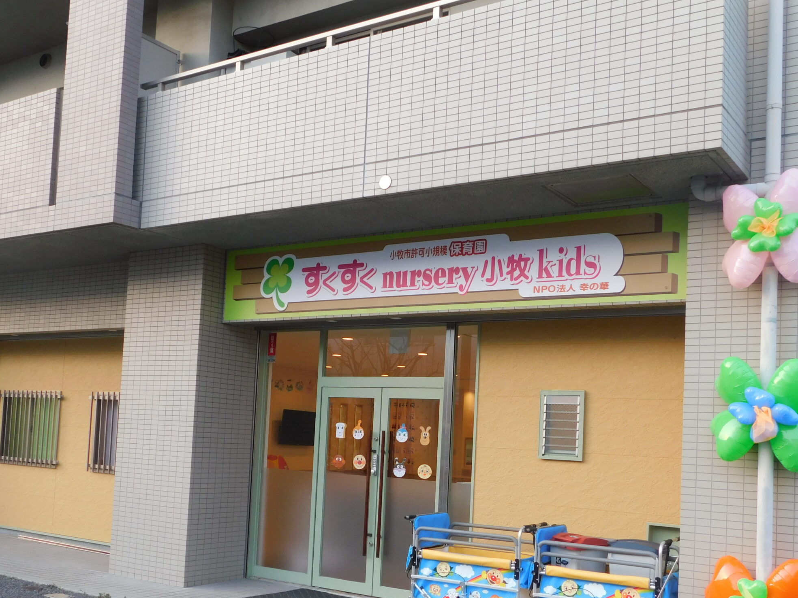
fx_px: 899
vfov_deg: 36.6
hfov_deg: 47.8
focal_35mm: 39
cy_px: 382
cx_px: 357
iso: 125
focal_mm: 5.3
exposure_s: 1/80
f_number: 3.2
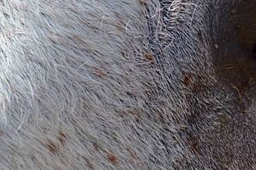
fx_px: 3496
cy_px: 53
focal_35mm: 492
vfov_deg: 2.8
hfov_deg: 4.2
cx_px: 168
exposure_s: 1/1600
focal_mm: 95
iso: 400
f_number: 6.3
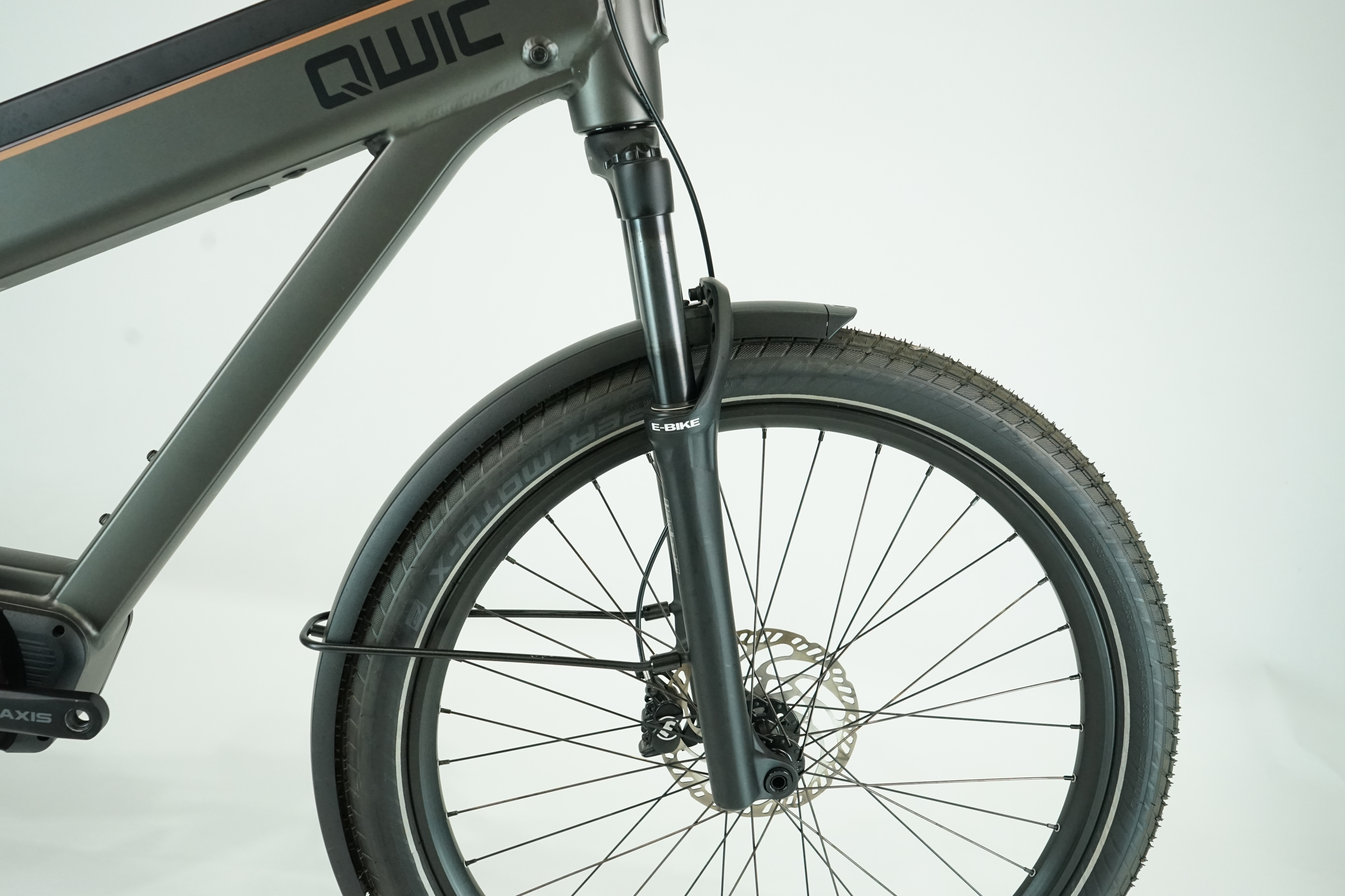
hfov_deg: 63.7
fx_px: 1083
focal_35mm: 29
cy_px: 448
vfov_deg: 45.0
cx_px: 672
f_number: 6.3
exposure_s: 1/200
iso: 2500
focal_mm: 29
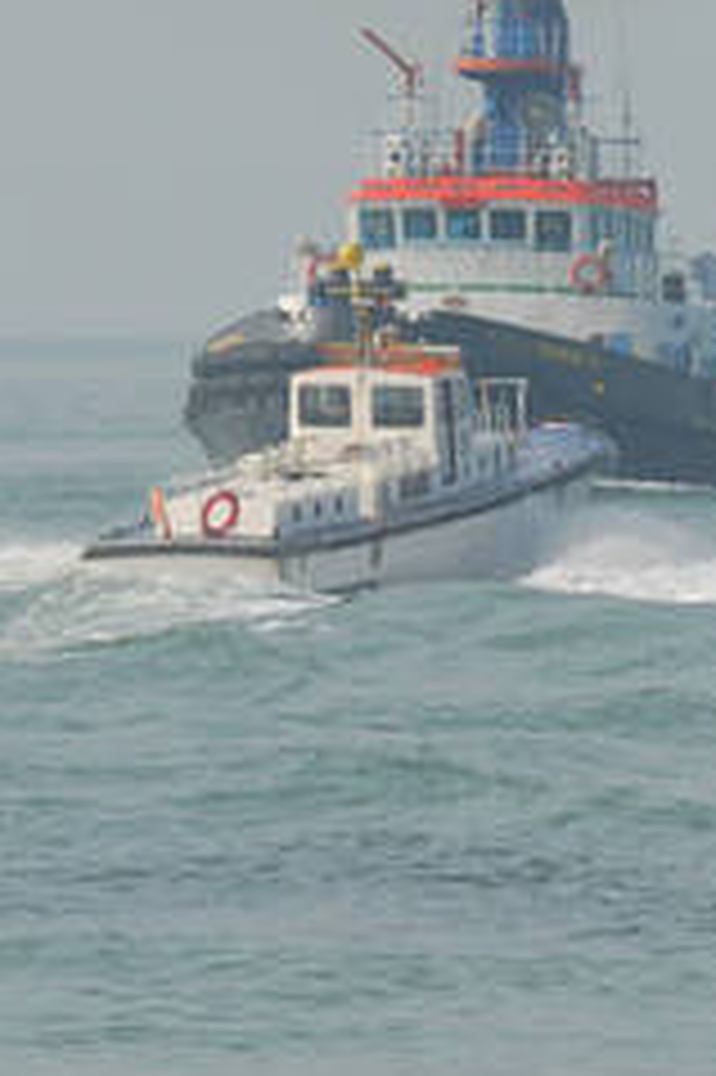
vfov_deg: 2.3
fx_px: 26260
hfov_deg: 1.6
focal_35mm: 879
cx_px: 558
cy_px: 171
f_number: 8
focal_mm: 200
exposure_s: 1/320
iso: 100
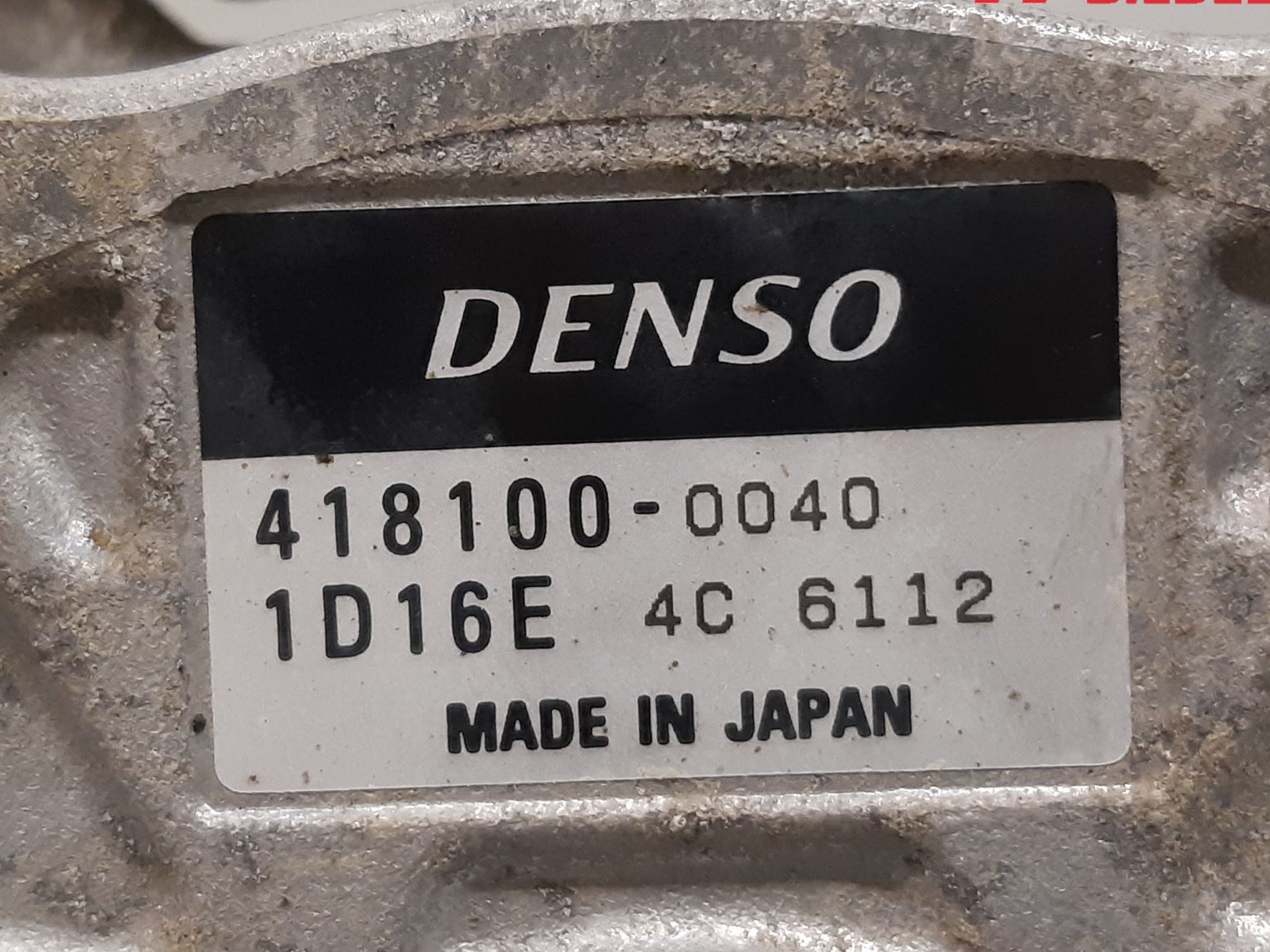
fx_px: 1284
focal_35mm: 35
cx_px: 632
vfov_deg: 40.7
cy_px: 503
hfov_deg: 52.6
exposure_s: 1/50
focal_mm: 3.93
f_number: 1.7
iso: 200
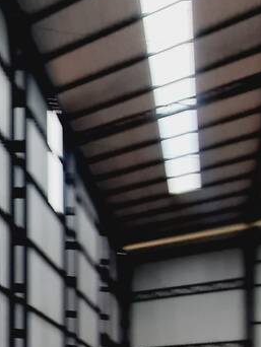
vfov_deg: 34.4
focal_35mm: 41
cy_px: 437
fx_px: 412
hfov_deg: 28.5
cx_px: -82
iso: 100
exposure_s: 1/50
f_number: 2.2
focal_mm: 2.2
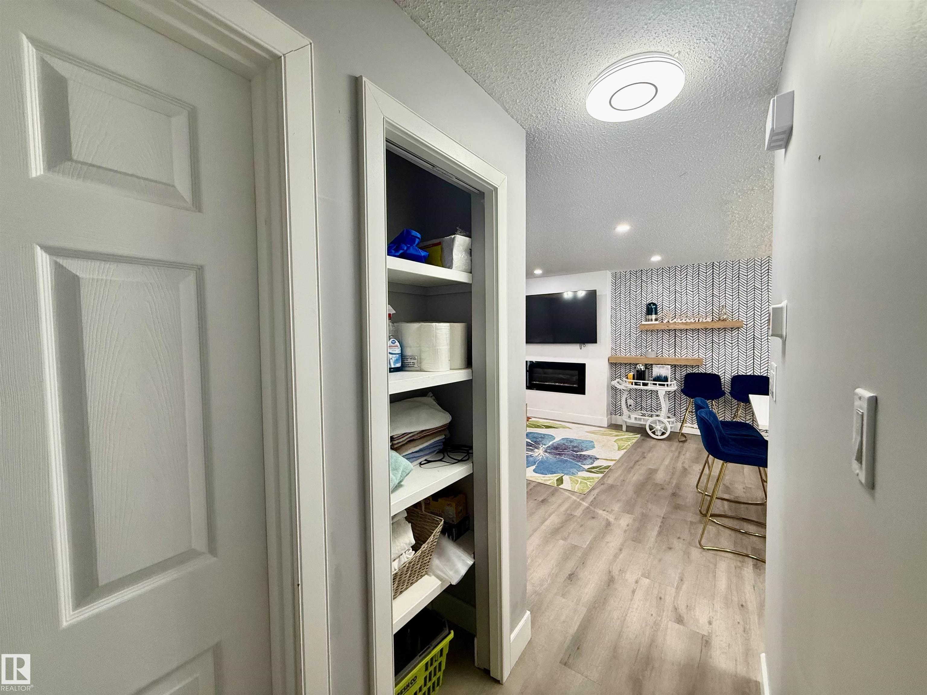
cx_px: 464
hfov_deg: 102.1
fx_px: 375
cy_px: 348
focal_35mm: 14
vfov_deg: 85.7
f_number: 2.2
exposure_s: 1/120
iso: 250
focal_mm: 2.22
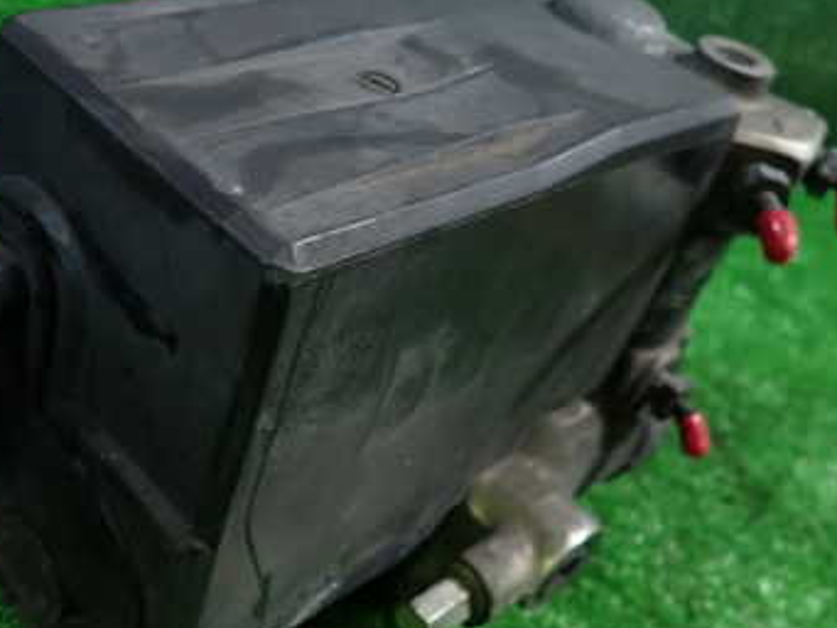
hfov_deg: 42.6
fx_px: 1064
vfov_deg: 32.9
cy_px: 331
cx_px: 307
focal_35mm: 44
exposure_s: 1/30
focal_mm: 4.5
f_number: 2
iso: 200
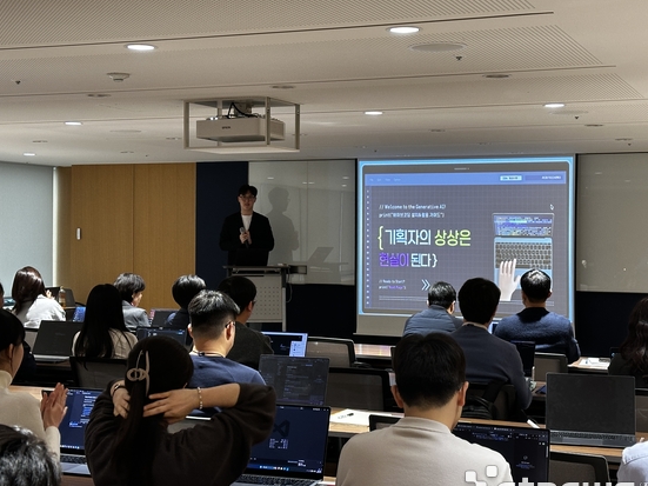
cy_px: 230
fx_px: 1142
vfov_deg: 24.0
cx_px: 310
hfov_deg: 31.7
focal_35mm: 61
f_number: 1.78
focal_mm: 6.86
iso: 160
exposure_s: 1/60
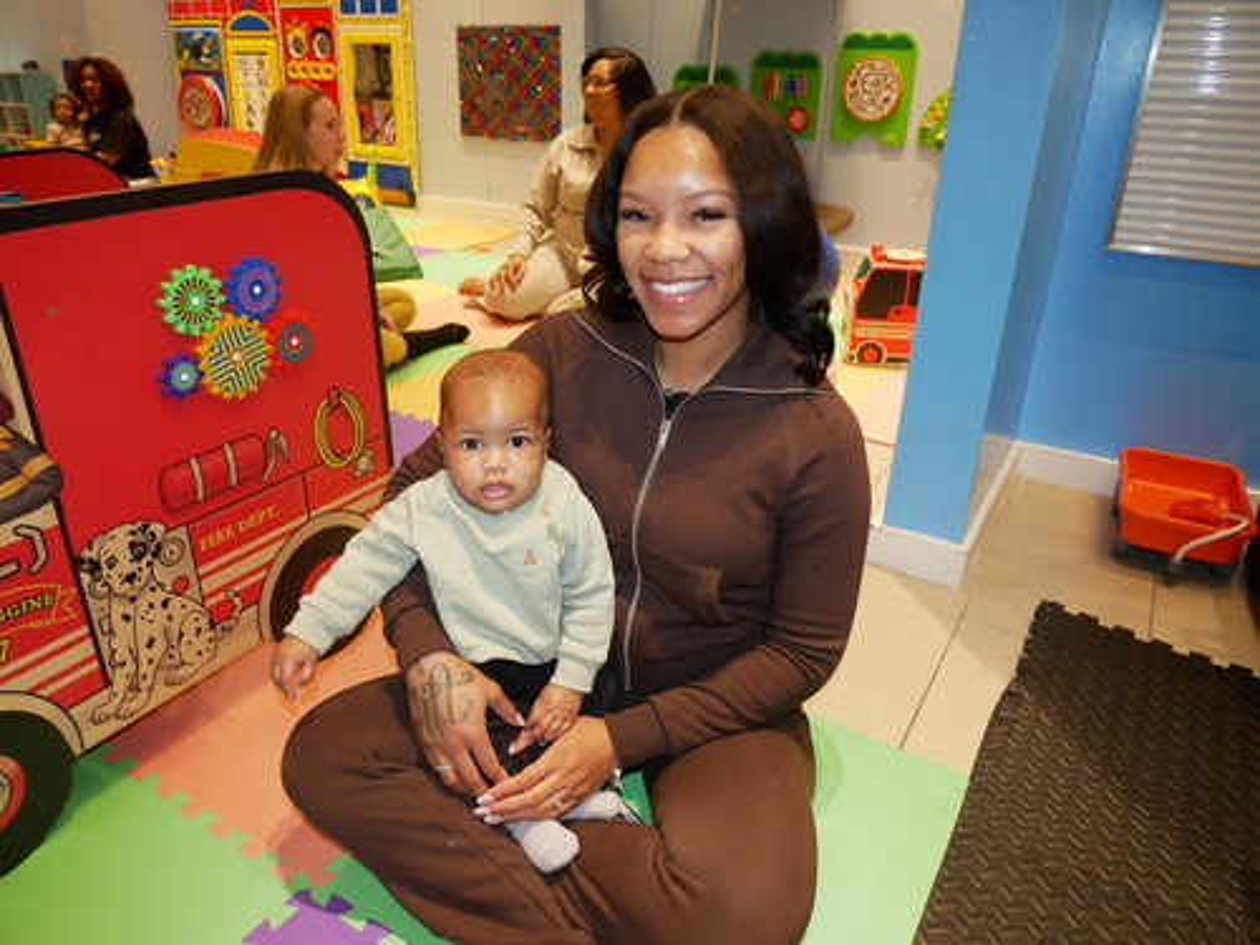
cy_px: 472
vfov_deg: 56.8
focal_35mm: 24
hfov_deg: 71.6
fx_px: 874
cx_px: 630
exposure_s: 1/60
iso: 800
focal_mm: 12
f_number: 4
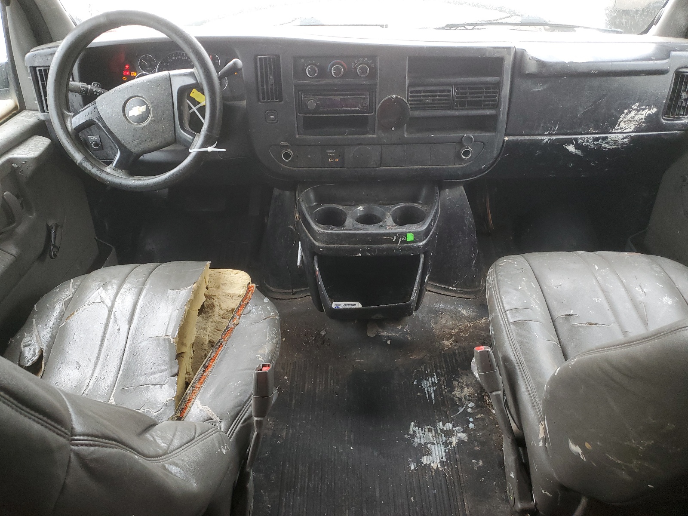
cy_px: 258
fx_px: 517
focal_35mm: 26
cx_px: 344
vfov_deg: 53.1
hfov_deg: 67.3
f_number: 1.5
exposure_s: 1/60.2
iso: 109
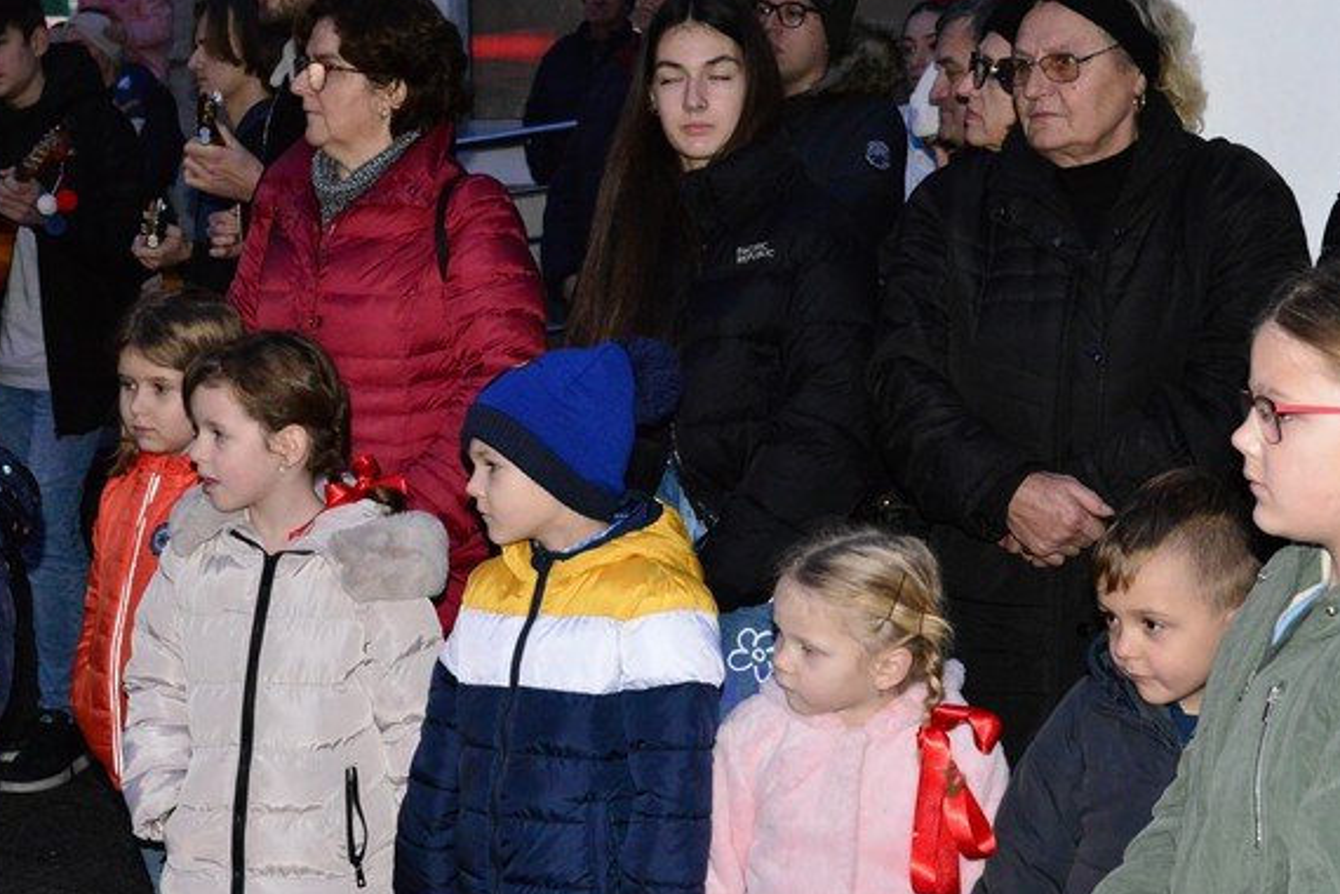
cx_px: 538
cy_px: 489
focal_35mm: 56
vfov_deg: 24.2
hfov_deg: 35.5
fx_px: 2084
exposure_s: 1/60
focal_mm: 38
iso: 6400
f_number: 8
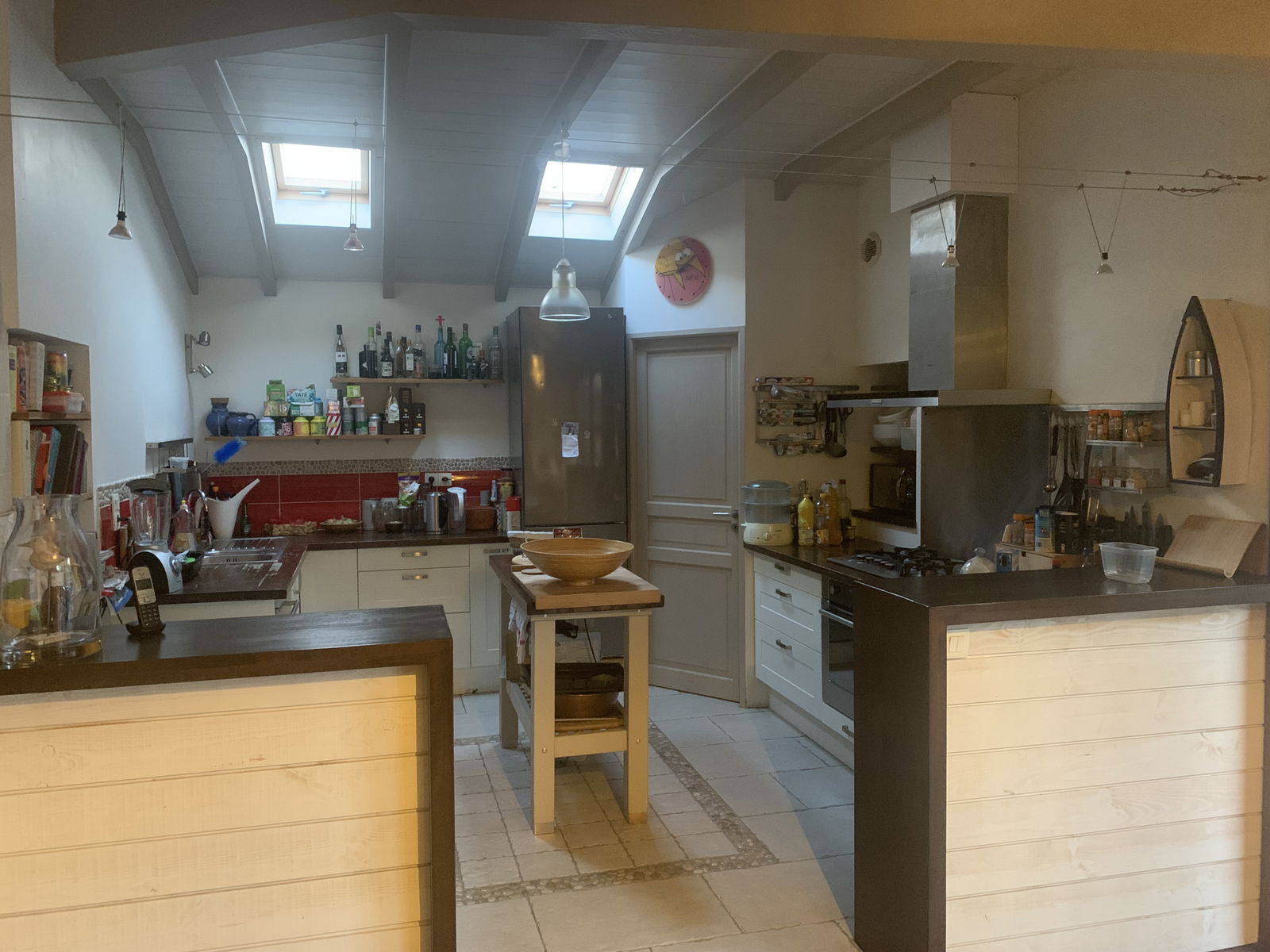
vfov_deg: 53.1
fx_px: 954
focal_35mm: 26
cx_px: 635
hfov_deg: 67.3
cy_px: 476
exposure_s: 1/30
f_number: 1.8
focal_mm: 4.25
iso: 500
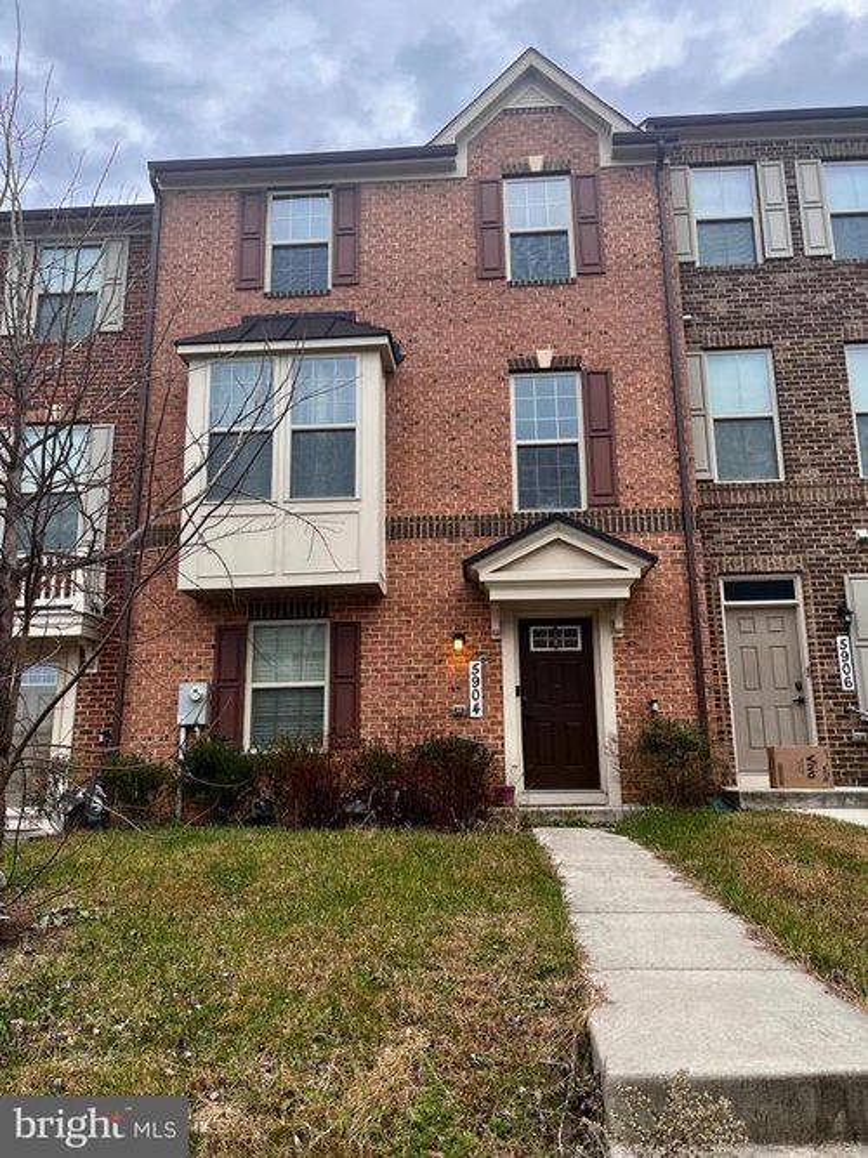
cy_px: 579
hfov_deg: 53.0
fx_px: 870
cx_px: 434
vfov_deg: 67.3
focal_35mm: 26
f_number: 1.6
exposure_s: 1/195
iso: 50
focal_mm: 5.1
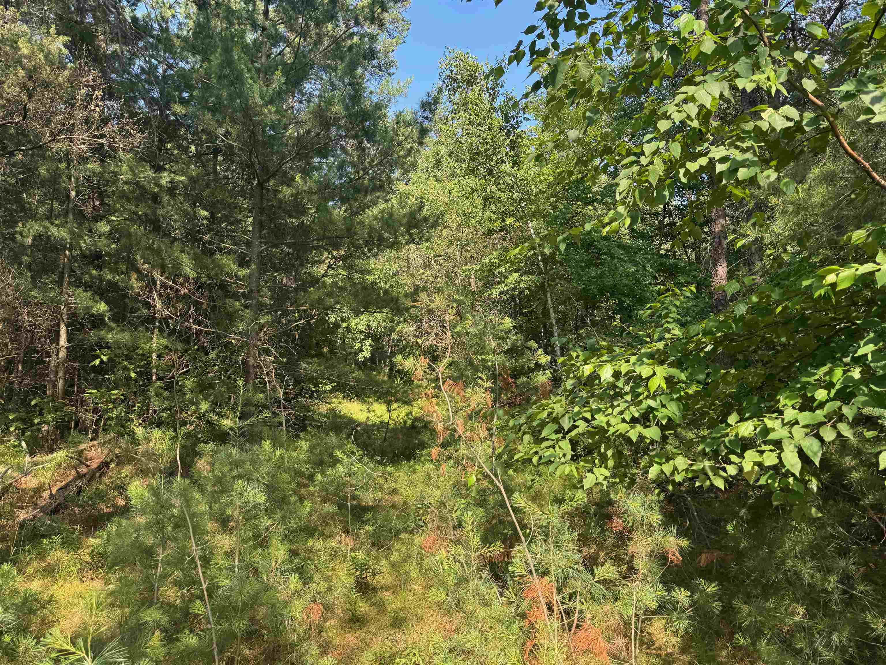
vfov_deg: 56.8
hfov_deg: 71.6
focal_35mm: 24
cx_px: 443
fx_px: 614
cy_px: 332
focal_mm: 6.76
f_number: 1.78
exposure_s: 1/633
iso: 80
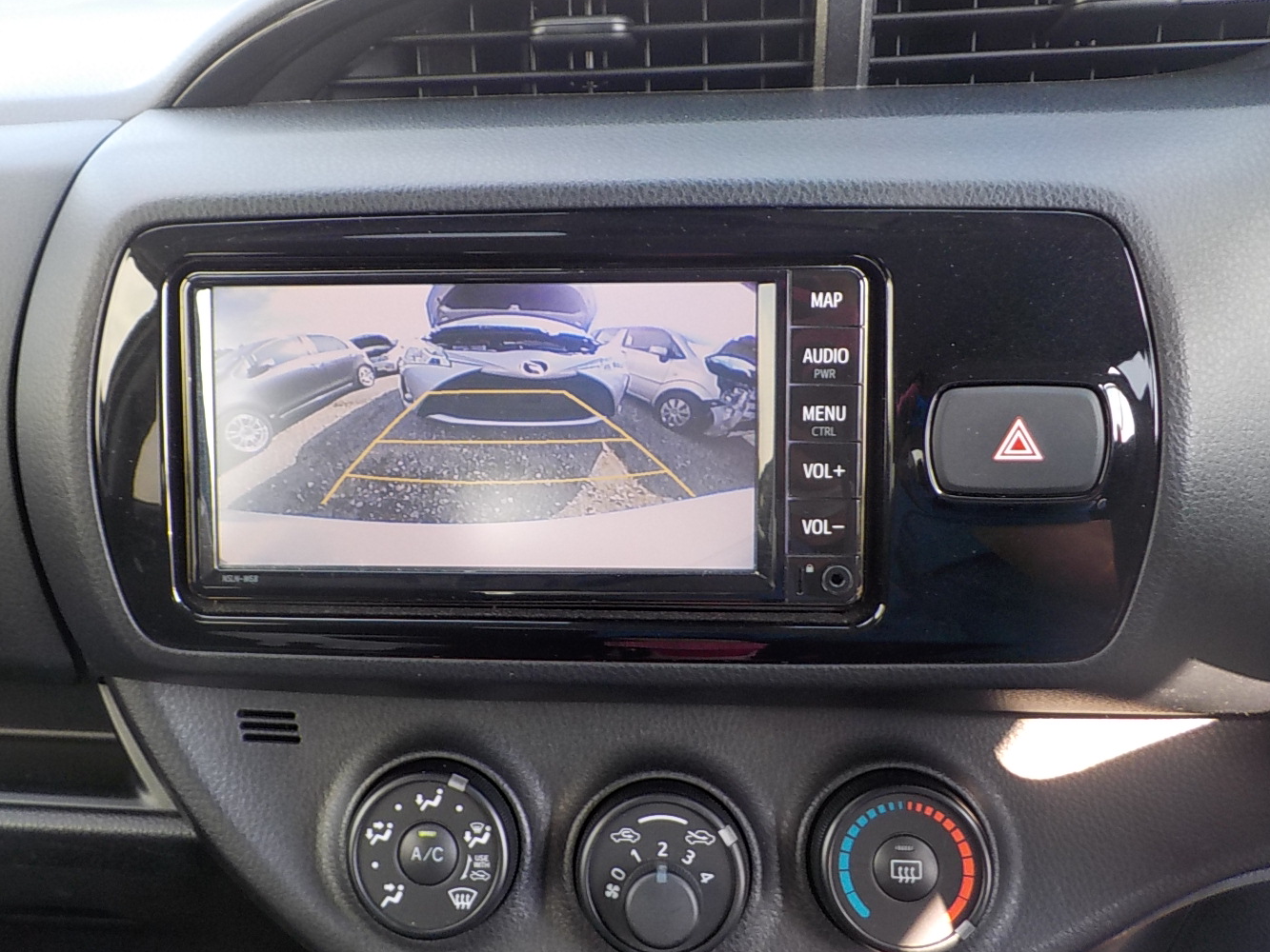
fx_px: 1321
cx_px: 541
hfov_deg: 51.2
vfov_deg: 39.7
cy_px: 459
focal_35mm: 36
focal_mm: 4.1
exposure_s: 1/60
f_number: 3.3
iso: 125
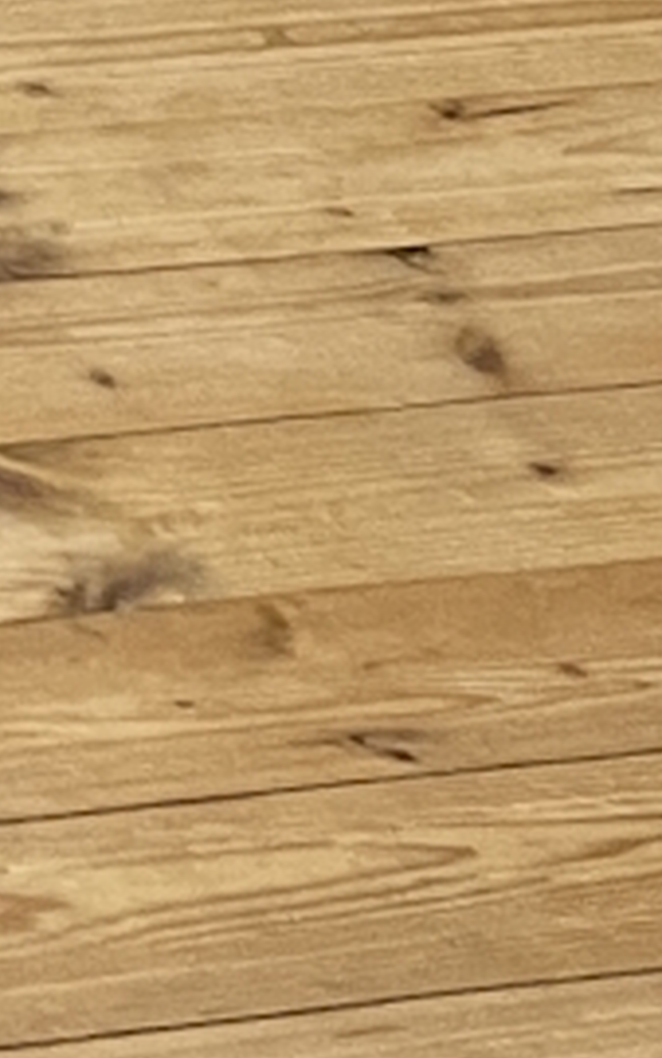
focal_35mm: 196
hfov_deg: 6.6
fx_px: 5652
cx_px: -274
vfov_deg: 9.9
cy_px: -1097
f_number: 1.6
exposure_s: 1/50
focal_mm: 4.2
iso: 200
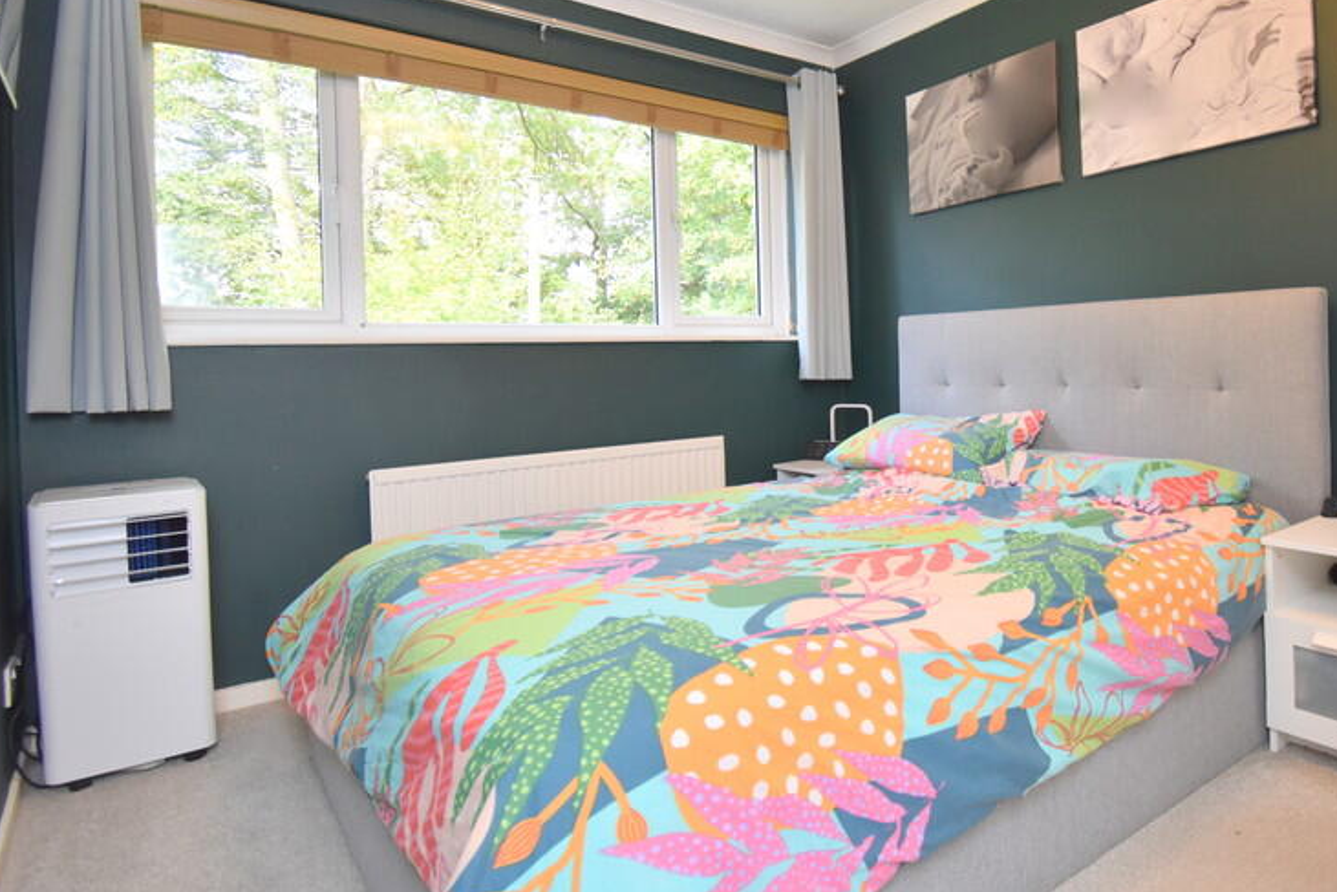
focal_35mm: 21
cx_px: 850
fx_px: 780
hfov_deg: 79.4
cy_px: 379
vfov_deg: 59.3
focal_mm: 10
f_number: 4.5
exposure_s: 1/160
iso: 800
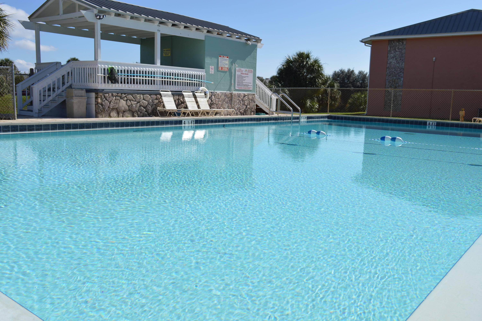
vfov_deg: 39.9
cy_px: 160
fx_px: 441
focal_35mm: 33
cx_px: 241
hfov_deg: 57.3
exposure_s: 1/400
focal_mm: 22
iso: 100
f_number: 8
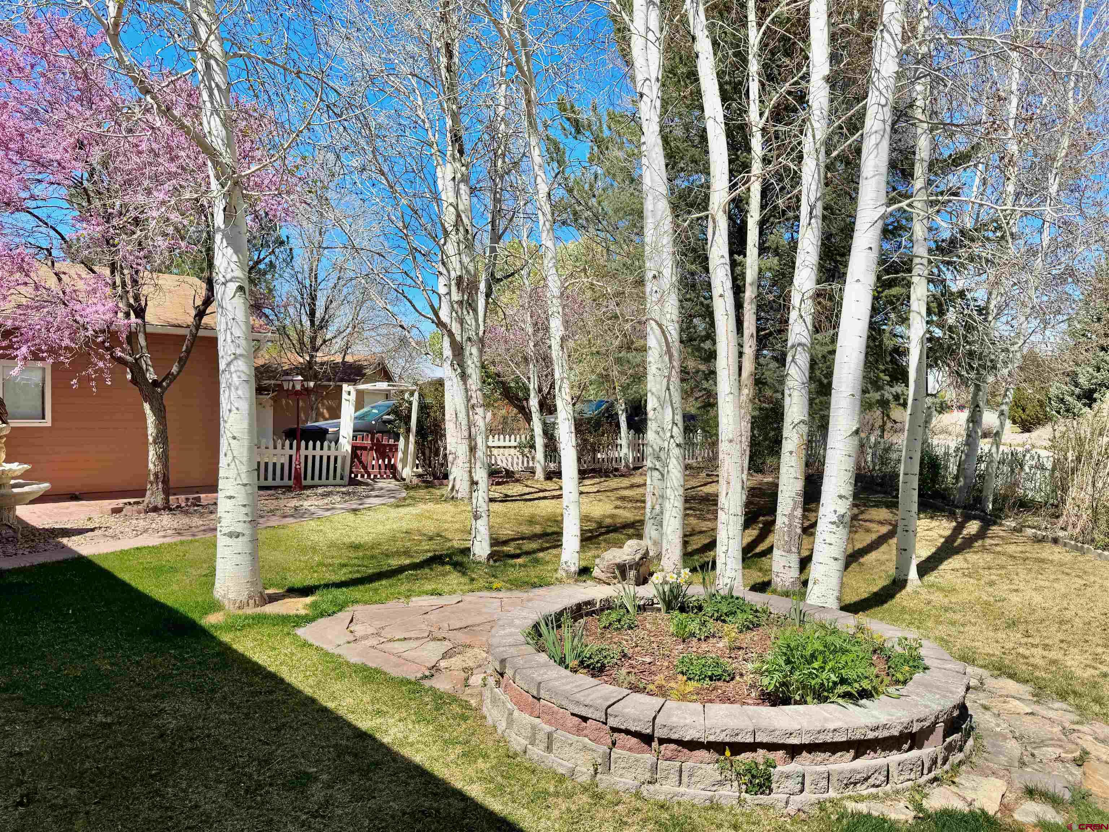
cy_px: 416
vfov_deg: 56.8
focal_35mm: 24
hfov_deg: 71.6
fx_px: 769
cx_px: 554
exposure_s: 1/5348
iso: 80
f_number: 1.78
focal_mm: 6.76
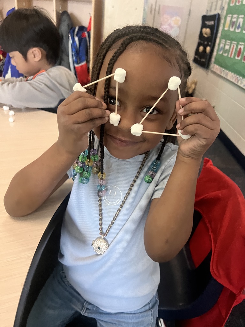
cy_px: 164
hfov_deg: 53.1
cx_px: 122
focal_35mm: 26
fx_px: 245
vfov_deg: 67.3
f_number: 1.5
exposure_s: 1/30
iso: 1000
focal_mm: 5.7
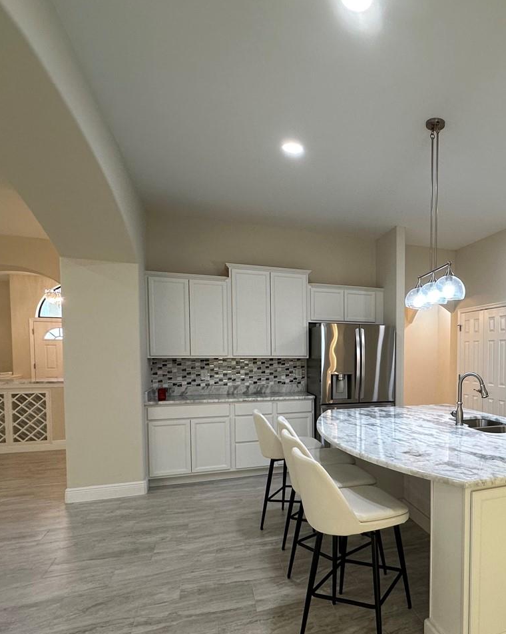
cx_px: 412
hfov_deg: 56.0
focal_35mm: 23
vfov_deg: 72.0
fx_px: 431
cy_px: 376
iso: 160
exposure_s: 1/120
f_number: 2.2
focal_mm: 2.22
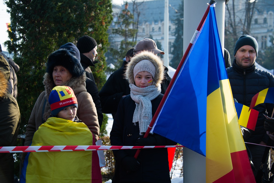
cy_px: 92
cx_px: 137
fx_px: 594
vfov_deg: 17.5
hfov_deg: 26.0
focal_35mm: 78
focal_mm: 78
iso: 100
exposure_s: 1/160
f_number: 6.3
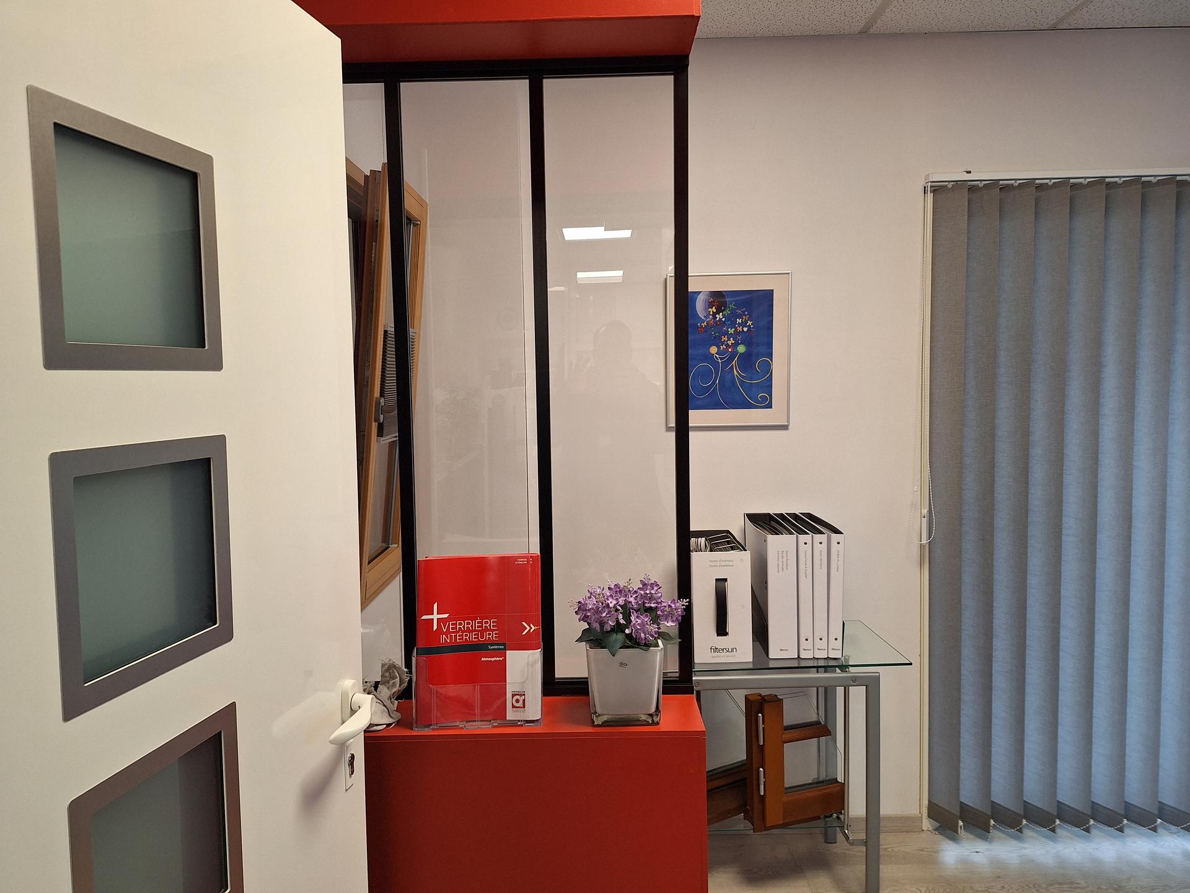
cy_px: 446
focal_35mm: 23
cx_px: 595
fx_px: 791
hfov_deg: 73.9
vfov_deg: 58.9
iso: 100
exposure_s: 1/50
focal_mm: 5.54
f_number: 1.8
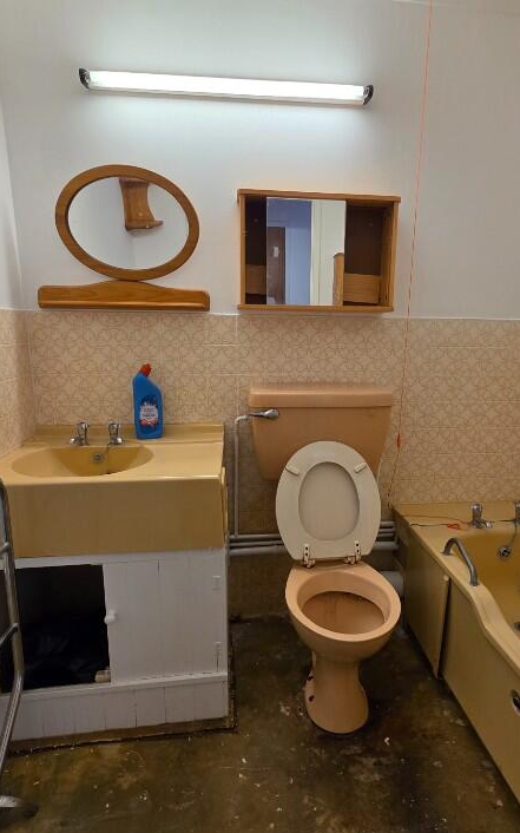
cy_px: 434
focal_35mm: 20
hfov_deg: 59.4
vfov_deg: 85.0
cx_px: 297
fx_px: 454
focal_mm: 2.2
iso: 125
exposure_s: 1/100
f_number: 1.9
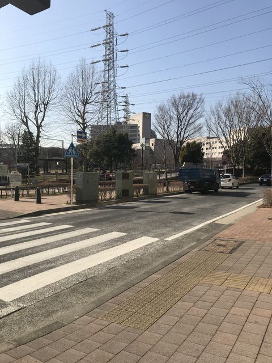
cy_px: 182
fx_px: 293
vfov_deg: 63.4
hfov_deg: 49.7
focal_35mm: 28
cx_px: 136
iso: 20
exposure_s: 1/2660
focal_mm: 3.99
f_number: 1.8
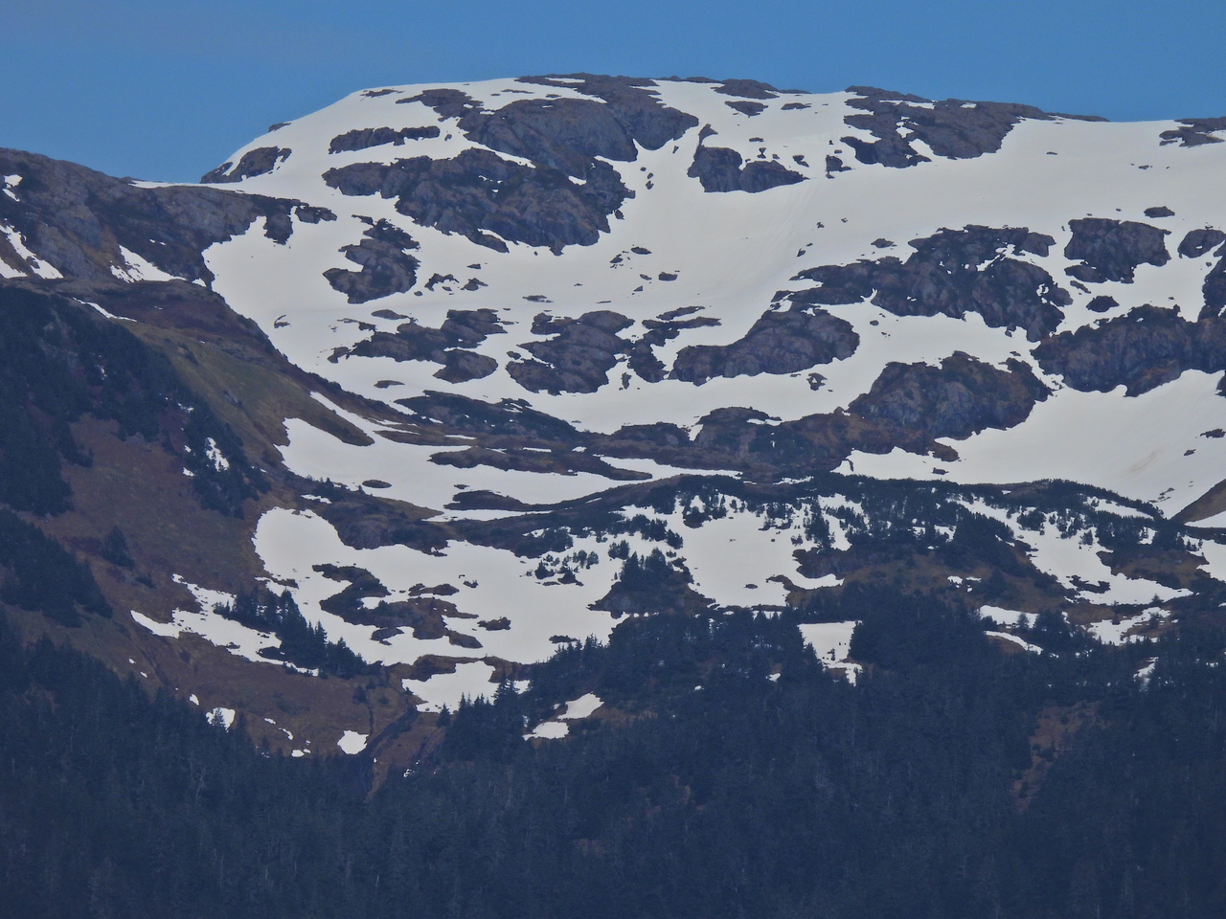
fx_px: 33646
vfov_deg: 1.6
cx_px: 613
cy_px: 460
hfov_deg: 2.1
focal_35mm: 950
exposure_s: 1/1600
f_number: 7.1
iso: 100
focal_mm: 170
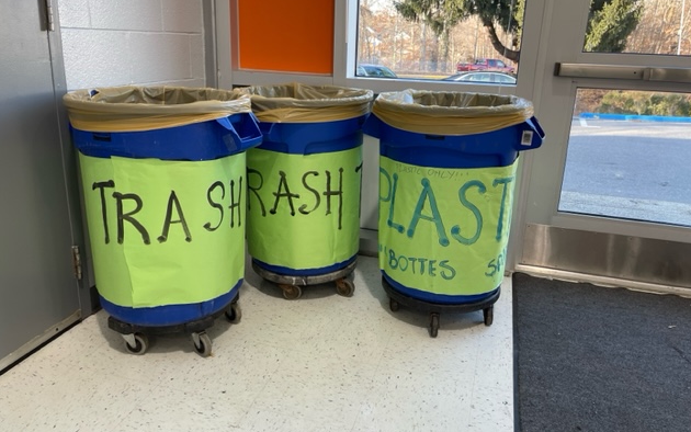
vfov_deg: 44.4
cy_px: 183
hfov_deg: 66.5
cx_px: 342
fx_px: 527
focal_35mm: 28
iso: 64
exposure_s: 1/121
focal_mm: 5.1
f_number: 1.6
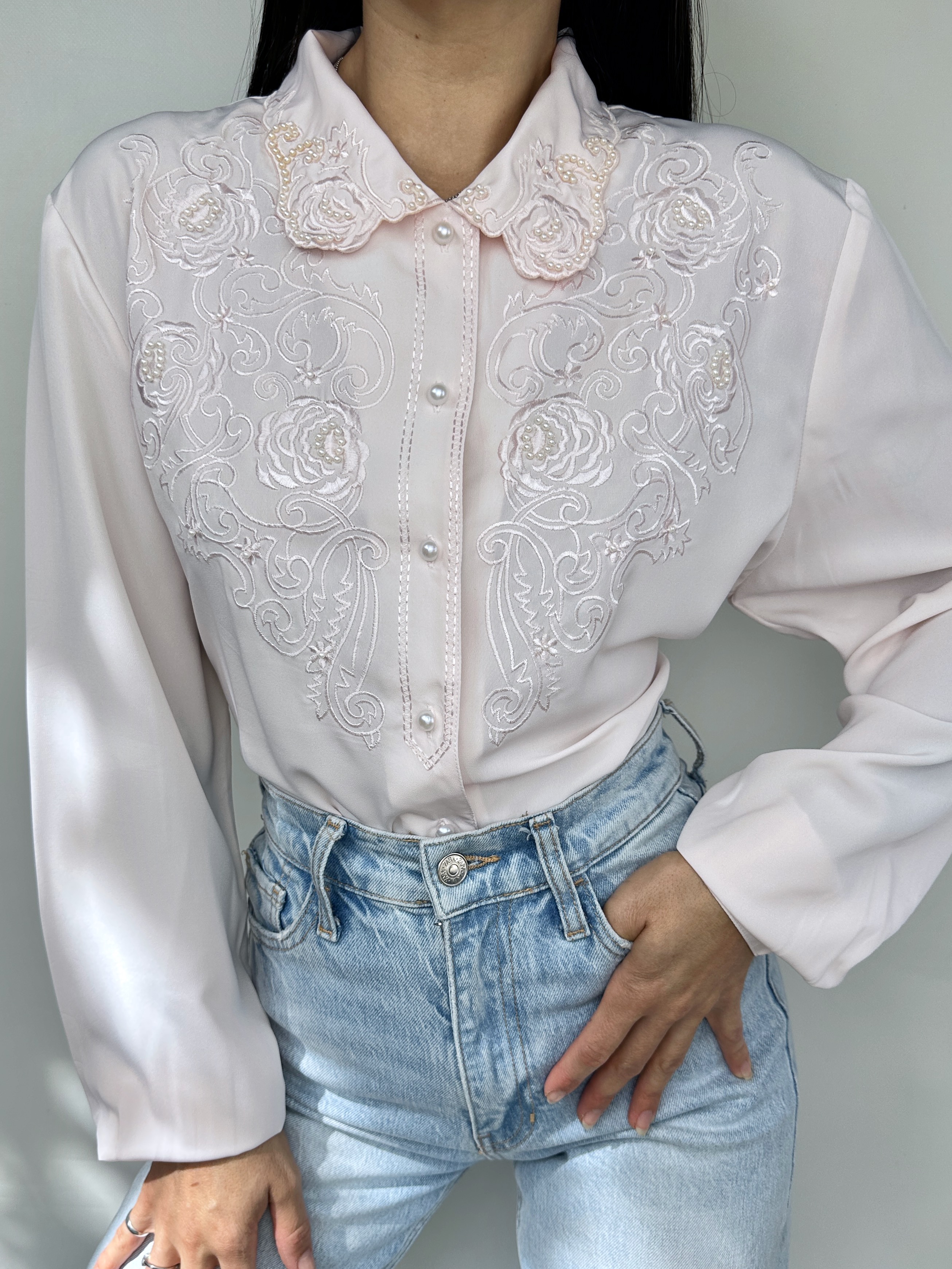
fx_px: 880
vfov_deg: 71.6
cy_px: 634
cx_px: 476
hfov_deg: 56.8
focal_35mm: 24
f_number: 1.78
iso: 80
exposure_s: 1/667
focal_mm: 6.86
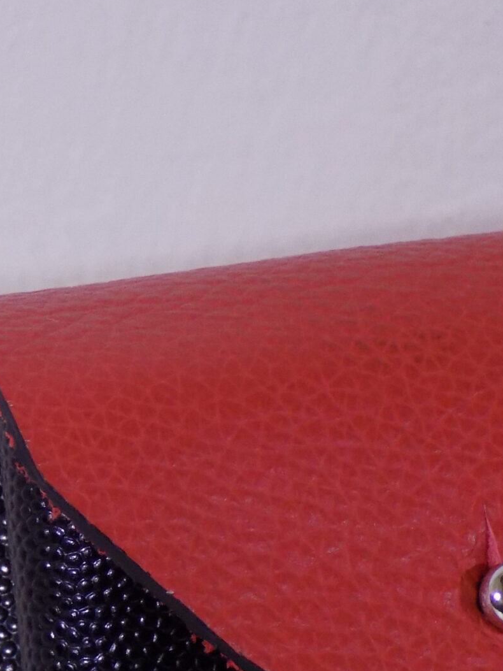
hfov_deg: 4.6
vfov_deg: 6.2
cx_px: 257
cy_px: 633
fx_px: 6218
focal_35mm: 321
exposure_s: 1/30
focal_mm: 23.4
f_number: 5
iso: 220
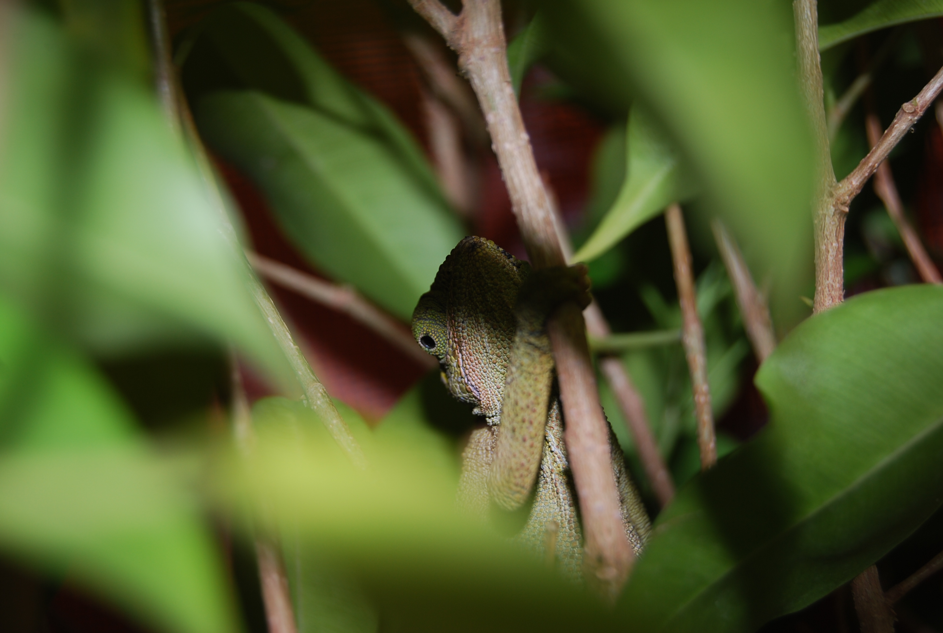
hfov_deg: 24.6
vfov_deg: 16.6
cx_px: 472
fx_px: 2165
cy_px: 316
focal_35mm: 82
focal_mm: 55
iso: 100
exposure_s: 1/125
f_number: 5.6
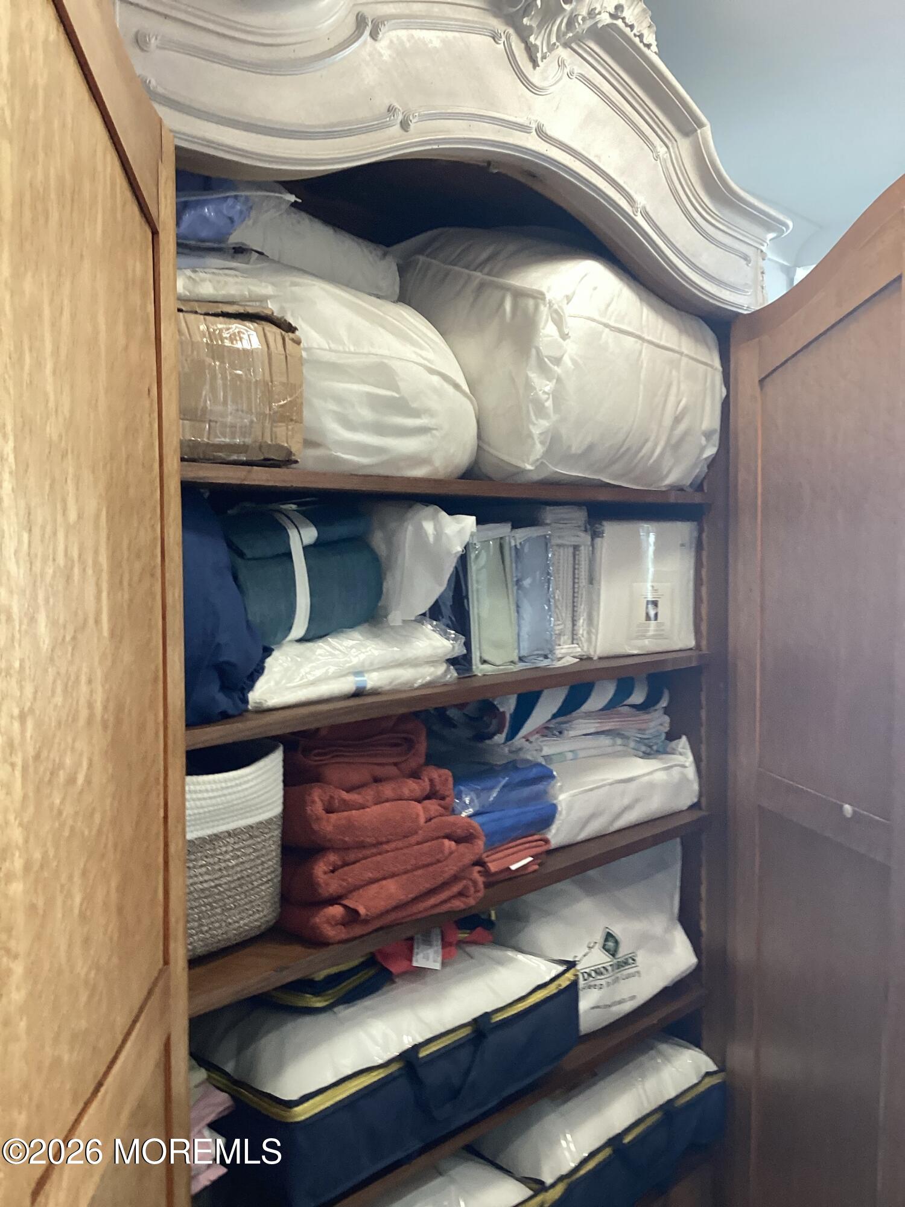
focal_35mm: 31
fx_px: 1081
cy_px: 604
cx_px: 452
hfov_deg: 45.4
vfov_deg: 58.4
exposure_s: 1/60
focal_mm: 3.3
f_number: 2.4
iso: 125
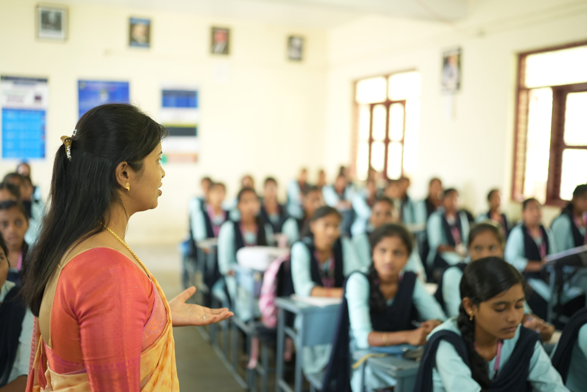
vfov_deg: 37.9
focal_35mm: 35
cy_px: 196
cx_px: 294
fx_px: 571
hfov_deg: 54.4
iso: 1000
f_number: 1.4
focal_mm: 35
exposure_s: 1/125
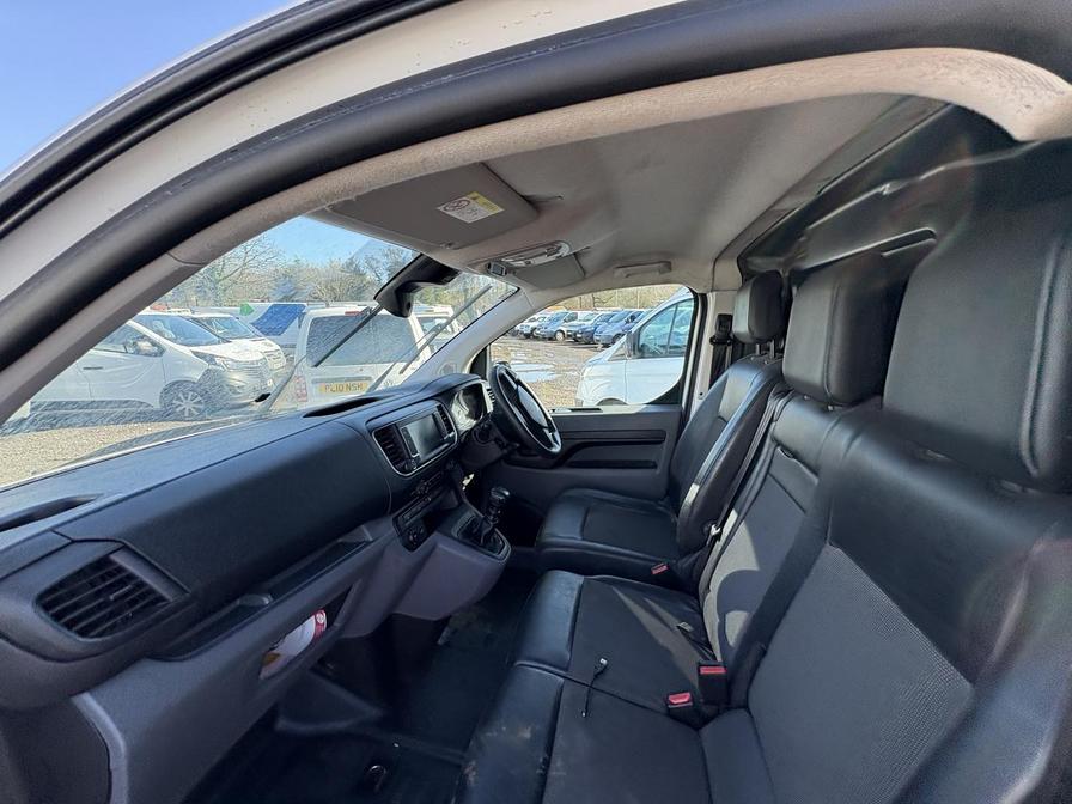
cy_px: 402
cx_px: 536
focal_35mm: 14
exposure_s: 1/210
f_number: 2.2
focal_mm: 2.22
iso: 64
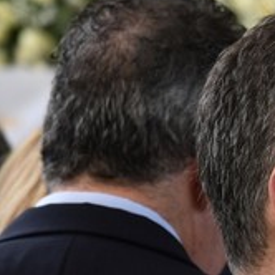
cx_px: 451
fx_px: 4242
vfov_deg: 3.7
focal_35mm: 472
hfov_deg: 3.7
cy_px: 224
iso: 400
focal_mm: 120
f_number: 5.6
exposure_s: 1/320
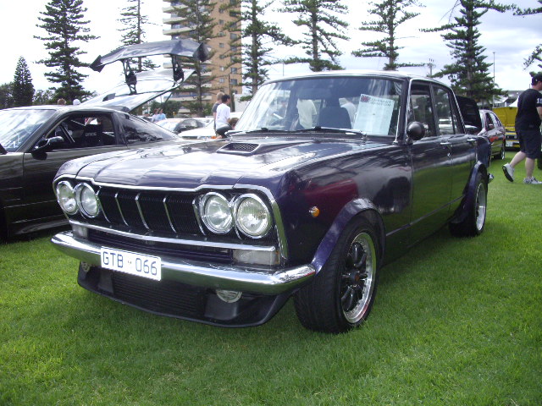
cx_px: 271
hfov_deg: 52.6
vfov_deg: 40.7
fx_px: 548
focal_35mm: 35
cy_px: 203
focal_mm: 5.8
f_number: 4.3
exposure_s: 1/500
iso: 160
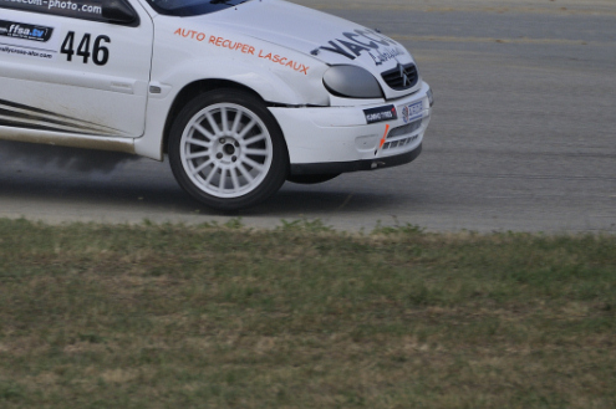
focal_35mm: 909
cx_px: 132
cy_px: 57
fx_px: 15538
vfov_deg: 1.5
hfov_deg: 2.3
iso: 200
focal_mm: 300
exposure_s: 1/1000
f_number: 5.6
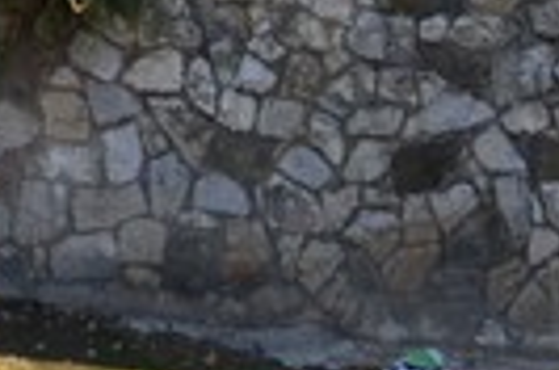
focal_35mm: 676
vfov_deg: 2.0
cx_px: -198
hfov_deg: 3.1
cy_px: -488
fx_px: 10472
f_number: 8
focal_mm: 75
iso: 200
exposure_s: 1/250
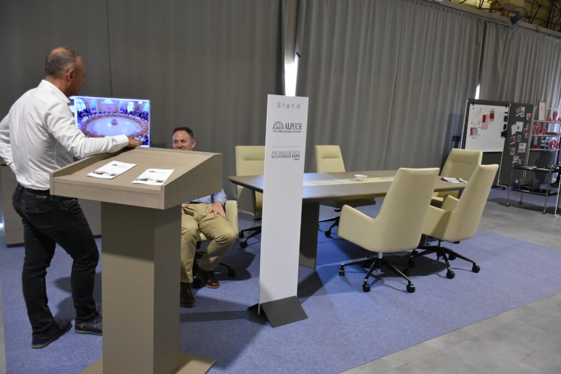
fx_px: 421
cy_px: 187
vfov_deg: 47.9
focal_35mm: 27
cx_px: 280
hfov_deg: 67.4
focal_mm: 18
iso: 1400
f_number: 4
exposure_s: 1/60
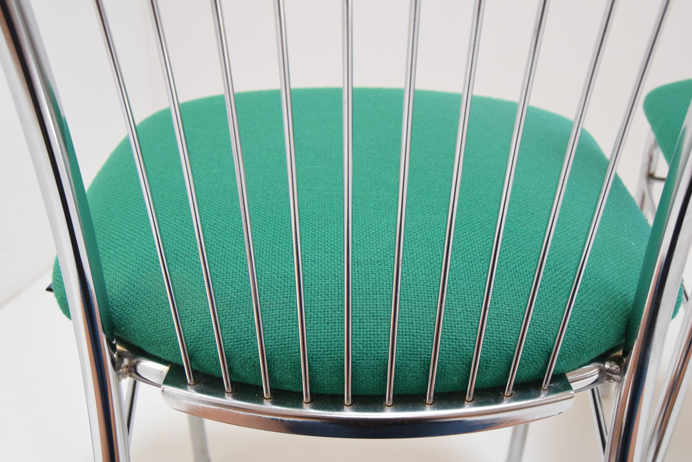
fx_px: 693
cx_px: 346
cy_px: 231
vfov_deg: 36.9
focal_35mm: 36
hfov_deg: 53.1
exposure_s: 1/160
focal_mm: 24
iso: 1600
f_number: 6.3
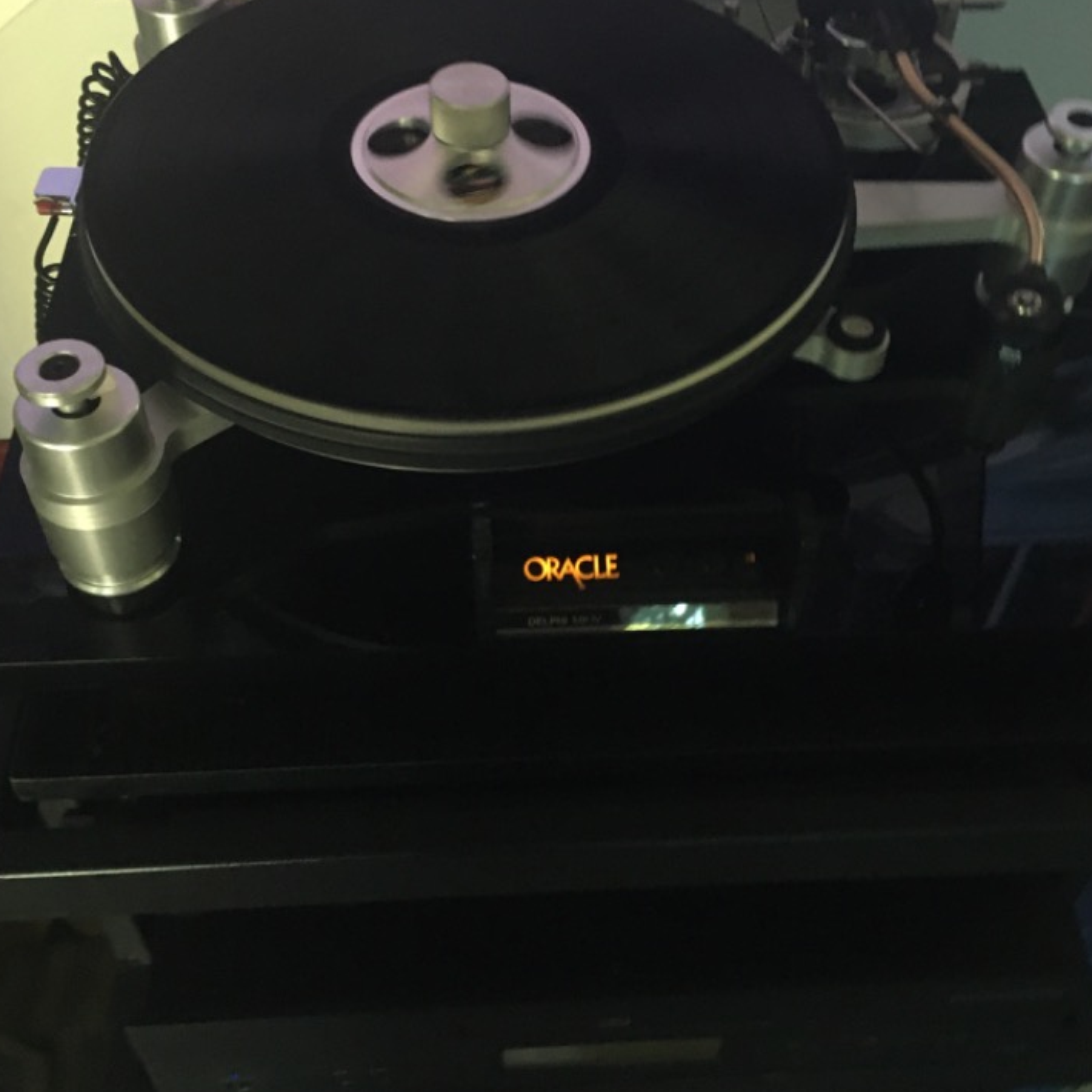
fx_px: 1392
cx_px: 578
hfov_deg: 42.8
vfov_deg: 42.7
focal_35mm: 39
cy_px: 468
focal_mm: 4.15
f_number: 2.2
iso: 400
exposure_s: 1/15
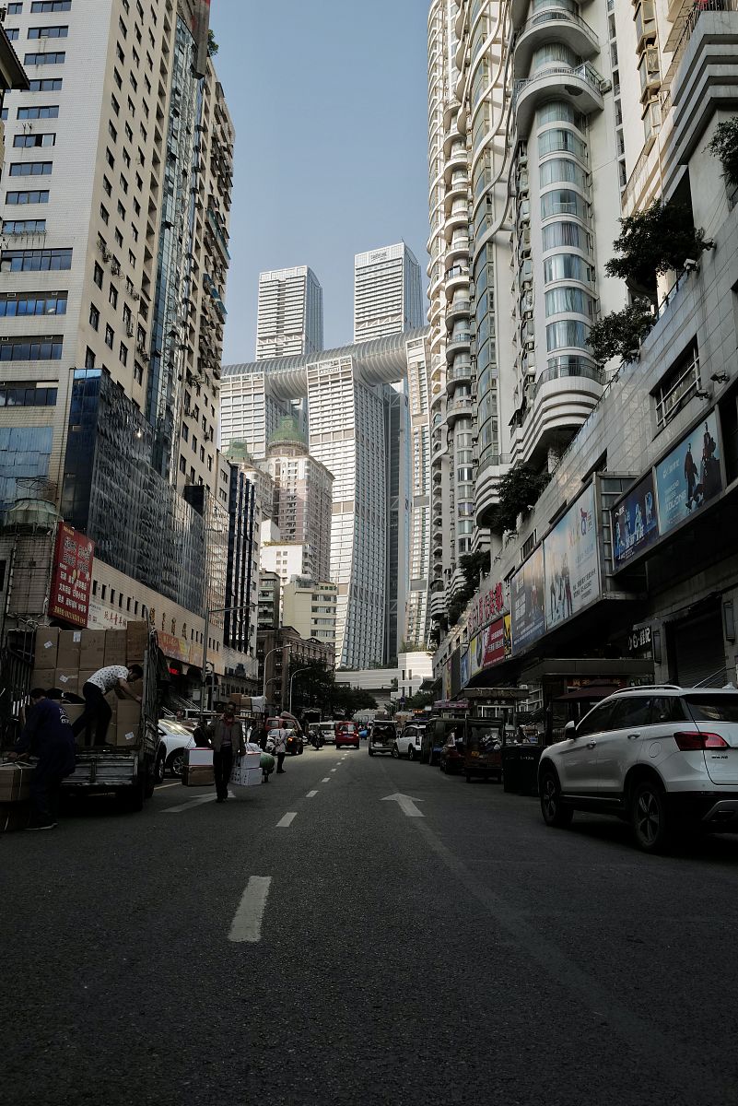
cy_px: 553
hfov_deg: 46.4
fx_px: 860
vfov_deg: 65.5
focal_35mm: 28
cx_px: 369
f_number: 10
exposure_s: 1/500
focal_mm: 28
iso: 800
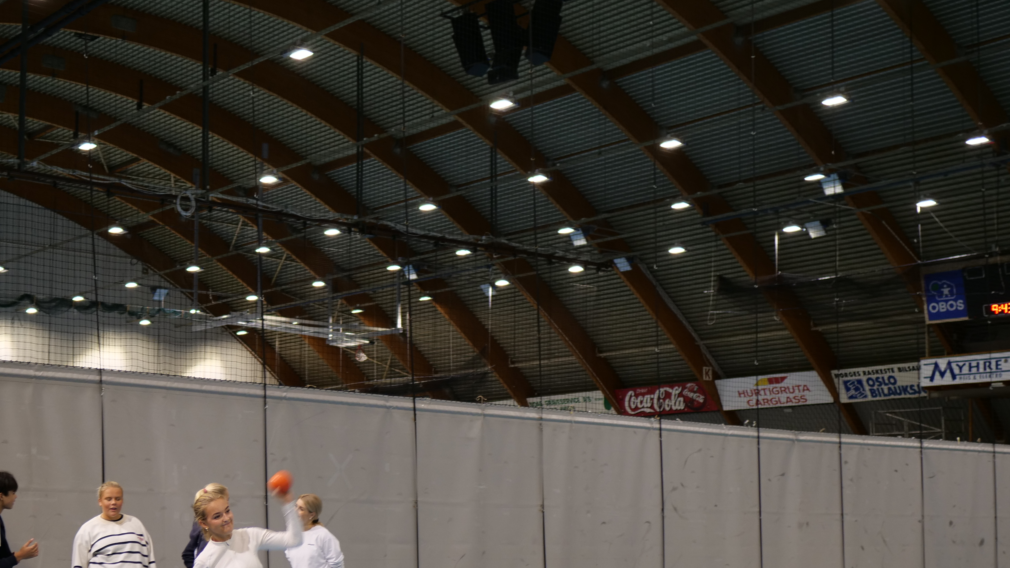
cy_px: 429
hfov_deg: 39.0
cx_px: 272
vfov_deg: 22.8
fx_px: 1393
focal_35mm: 52
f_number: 1.4
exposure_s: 1/60
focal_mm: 16
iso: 200
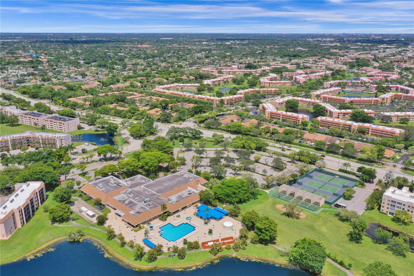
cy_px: 138
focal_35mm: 28
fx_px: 322
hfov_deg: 65.5
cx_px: 207
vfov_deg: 46.4
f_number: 6.3
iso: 100
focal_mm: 10.26
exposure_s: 1/800
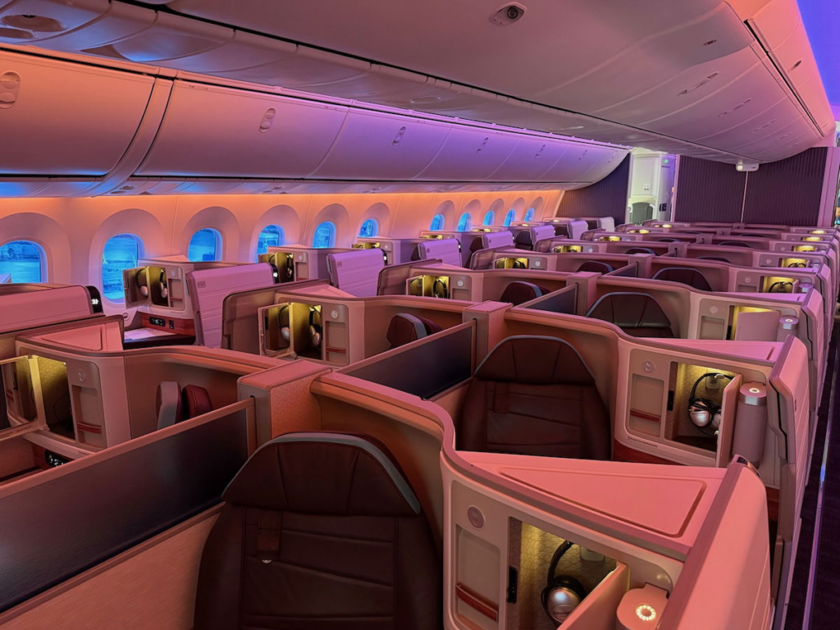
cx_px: 420
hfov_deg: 71.6
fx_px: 582
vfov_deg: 56.8
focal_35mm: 24
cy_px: 315
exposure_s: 1/37
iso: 800
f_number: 1.78
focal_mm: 6.76
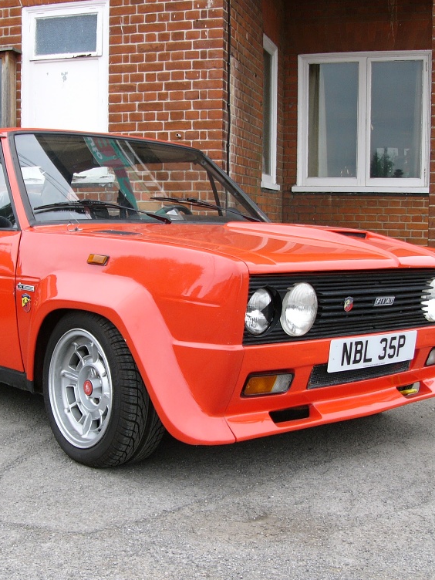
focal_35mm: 49
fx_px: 821
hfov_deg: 29.5
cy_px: 295
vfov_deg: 38.9
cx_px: 144
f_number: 2.8
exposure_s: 1/60
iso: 50
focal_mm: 6
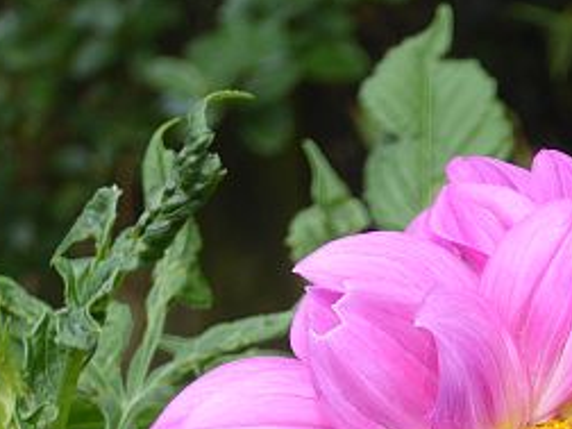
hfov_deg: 5.8
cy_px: 531
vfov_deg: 4.3
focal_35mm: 343
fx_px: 5668
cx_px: 440
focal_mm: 24.2
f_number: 5.3
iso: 100
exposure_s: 1/80
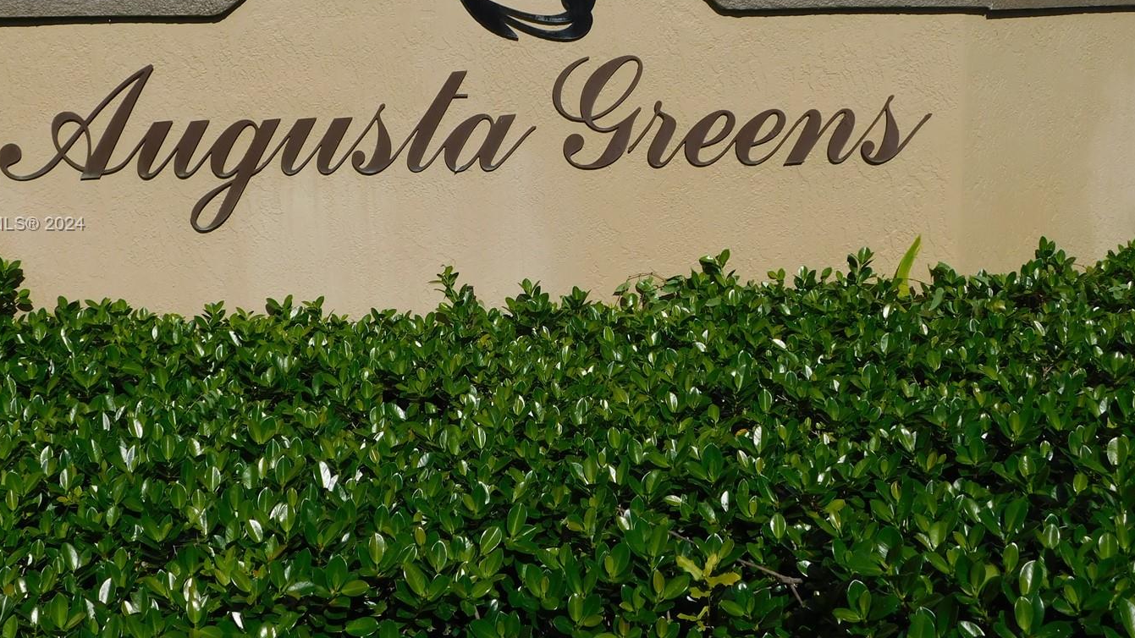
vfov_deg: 23.0
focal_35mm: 52
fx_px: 1565
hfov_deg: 39.8
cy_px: 225
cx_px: 491
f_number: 7.2
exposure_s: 1/800
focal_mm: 7.1
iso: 125
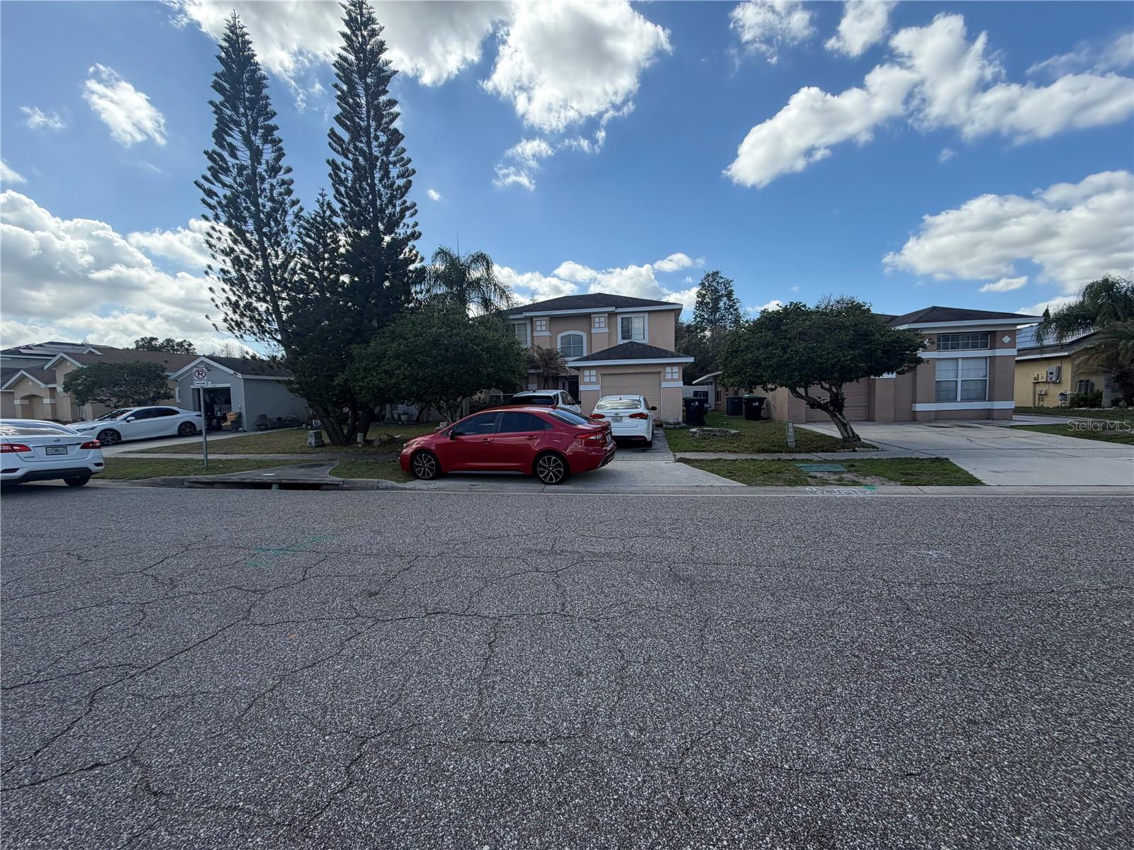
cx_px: 567
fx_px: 459
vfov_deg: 85.7
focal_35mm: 14
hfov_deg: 102.1
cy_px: 425
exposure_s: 1/770
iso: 25
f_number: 2.2
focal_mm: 2.22
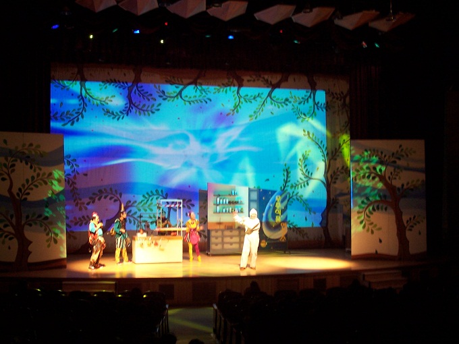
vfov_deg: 28.6
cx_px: 230
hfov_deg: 37.5
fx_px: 676
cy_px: 172
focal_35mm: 51
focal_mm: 8.5
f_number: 3.2
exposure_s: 1/10
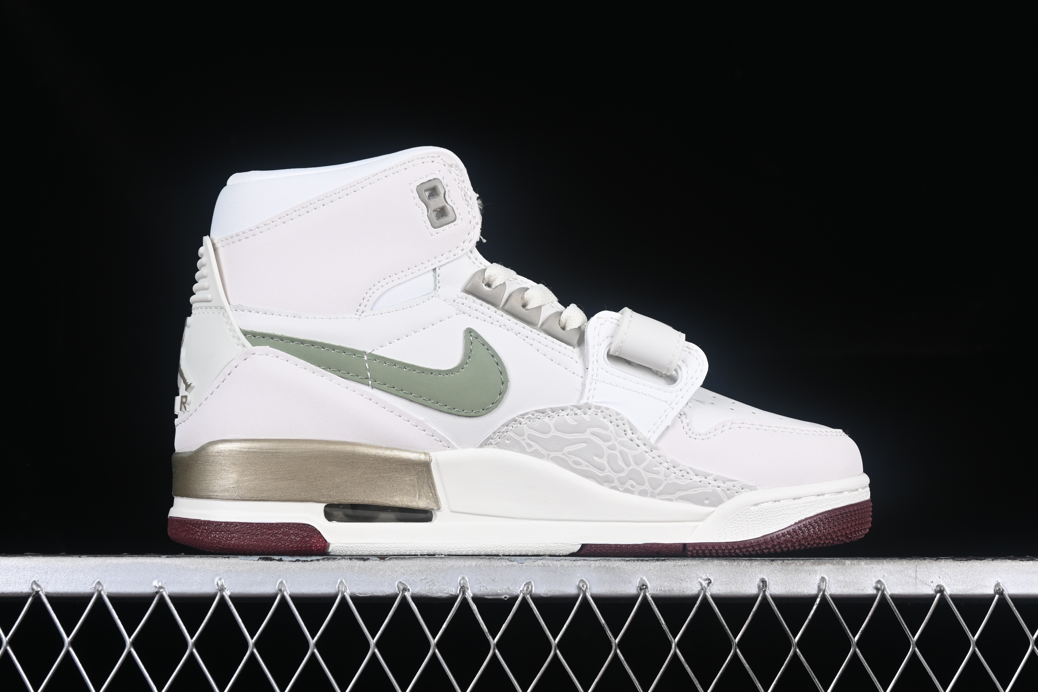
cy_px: 346
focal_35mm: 75
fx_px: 2162
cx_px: 519
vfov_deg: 18.2
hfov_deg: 27.0
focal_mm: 50
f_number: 8
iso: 160
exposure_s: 1/80
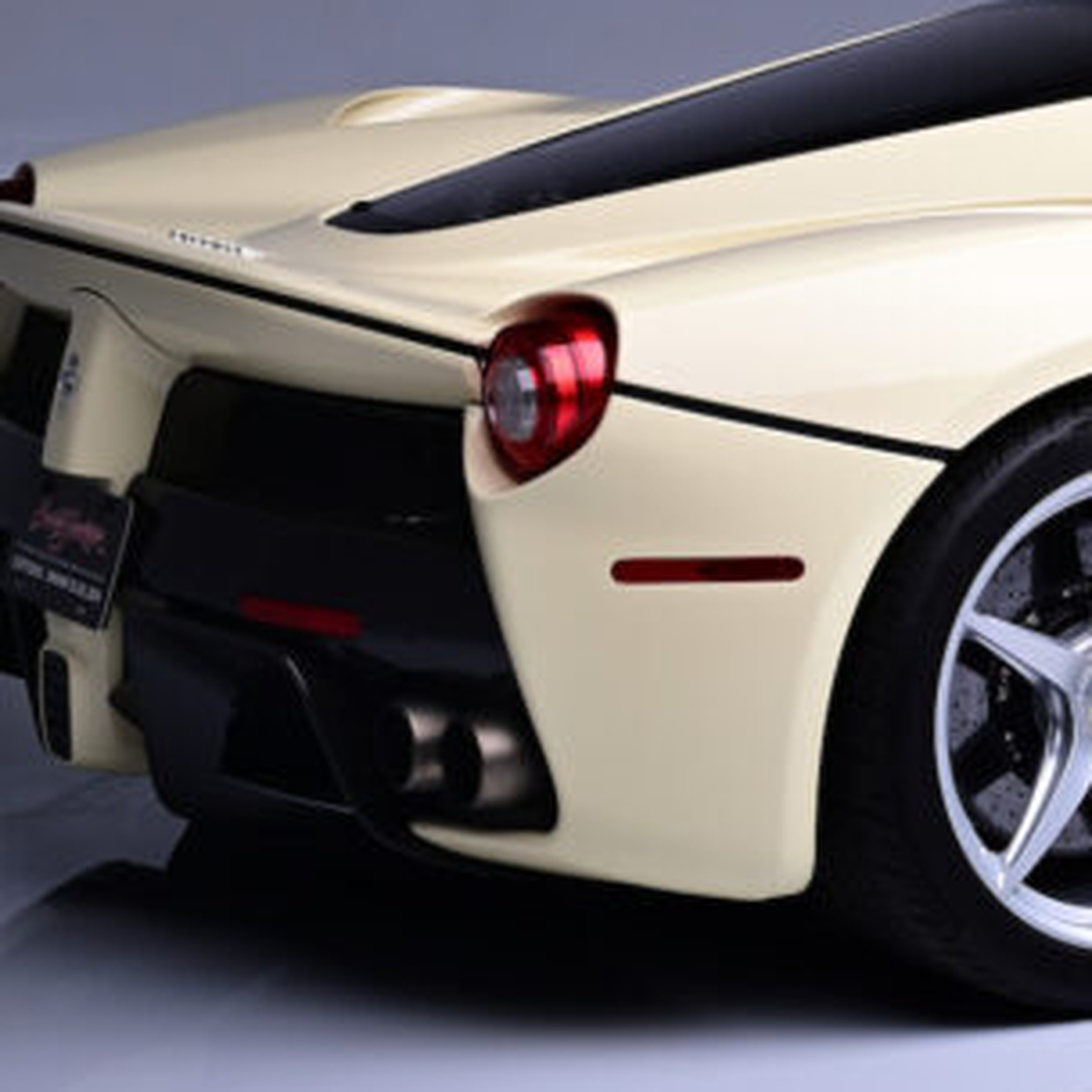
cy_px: 207
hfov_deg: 11.9
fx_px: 5104
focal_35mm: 143
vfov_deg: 12.2
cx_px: 1437
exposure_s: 1/200
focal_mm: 50
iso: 200
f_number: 8
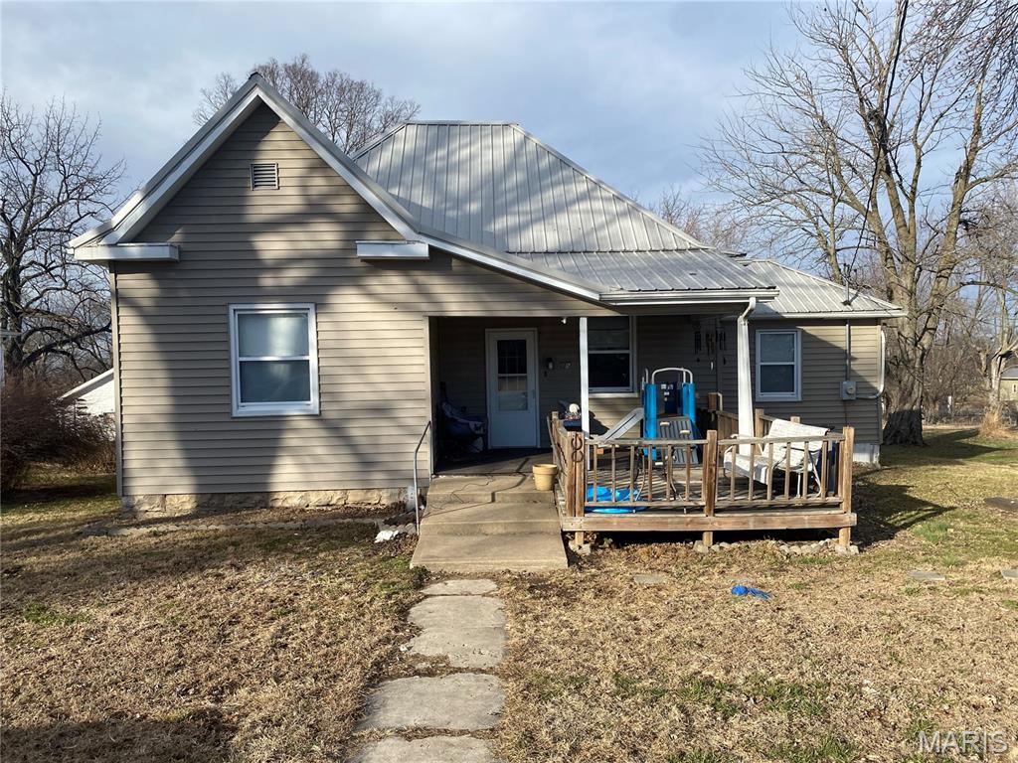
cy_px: 382
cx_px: 509
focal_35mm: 26
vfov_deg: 53.1
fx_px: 765
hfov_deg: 67.3
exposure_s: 1/2183
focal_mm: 4.25
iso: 32
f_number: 1.8
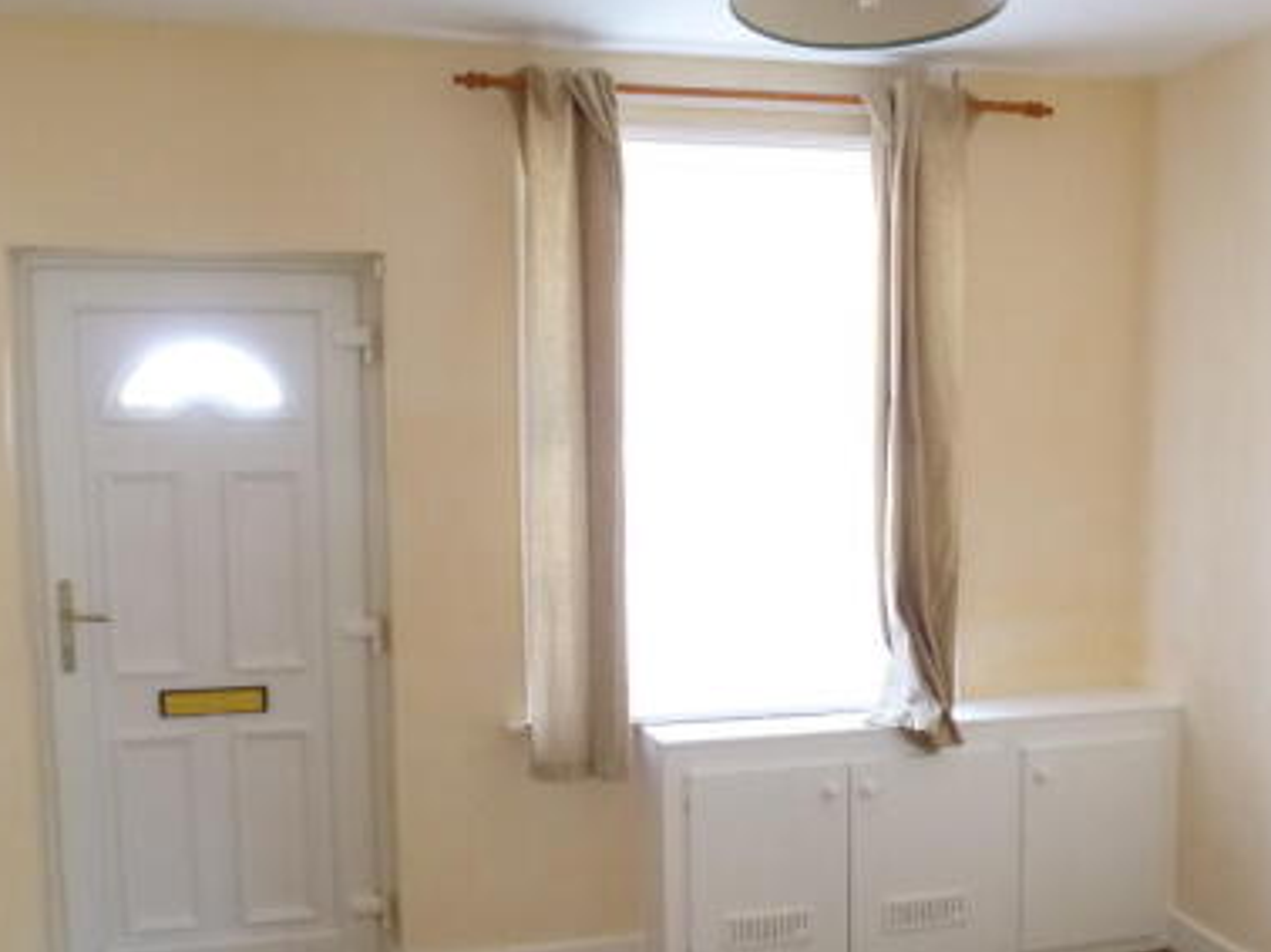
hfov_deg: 50.1
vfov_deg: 38.4
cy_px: 587
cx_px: 667
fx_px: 1358
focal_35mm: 37
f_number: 3.3
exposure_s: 1/40
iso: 400
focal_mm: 4.3
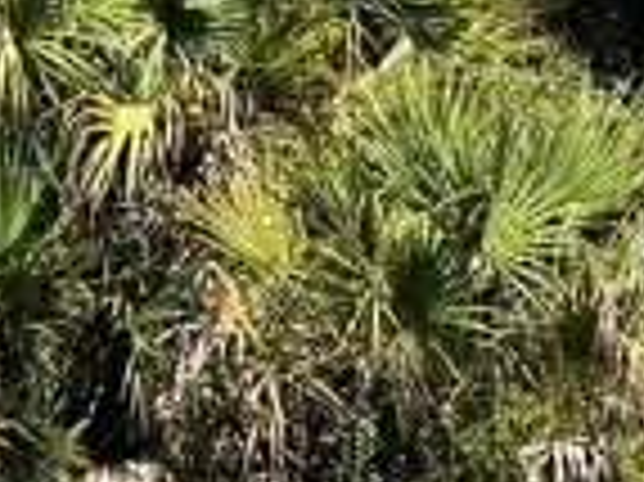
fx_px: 3457
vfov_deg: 7.8
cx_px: 1265
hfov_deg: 9.9
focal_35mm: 186
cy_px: -194
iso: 50
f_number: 1.5
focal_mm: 5.7
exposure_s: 1/2762
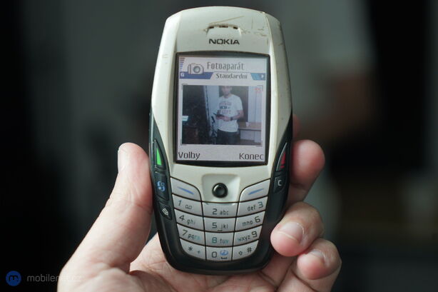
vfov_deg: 19.4
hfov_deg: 28.9
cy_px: 146
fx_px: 851
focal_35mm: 70
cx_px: 219
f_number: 4
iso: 640
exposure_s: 1/200
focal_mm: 70
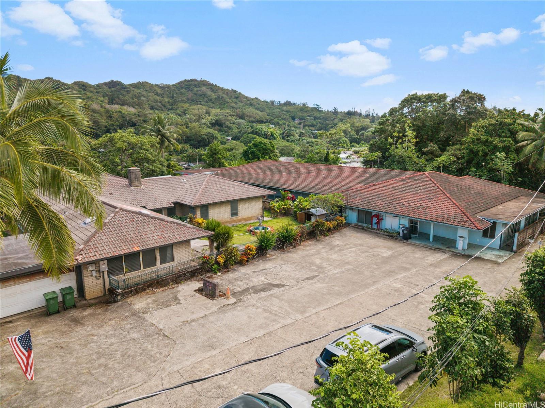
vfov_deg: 56.8
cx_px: 272
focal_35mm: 24
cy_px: 204
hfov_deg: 71.6
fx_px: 378
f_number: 1.8
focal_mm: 8.67
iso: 220
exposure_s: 1/125
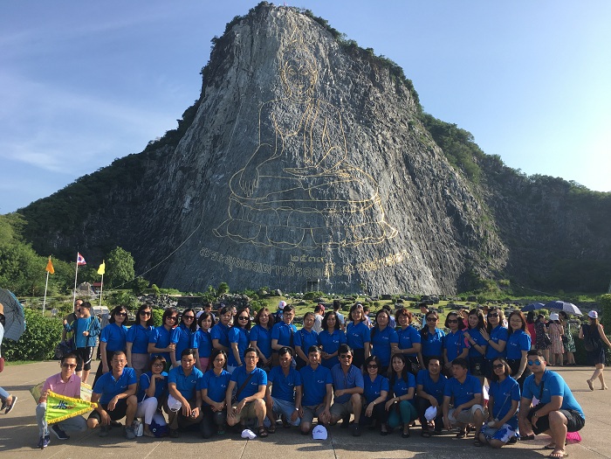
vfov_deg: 48.2
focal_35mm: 29
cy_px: 230
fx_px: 512
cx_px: 306
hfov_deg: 61.7
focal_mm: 4.15
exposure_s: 1/874
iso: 25
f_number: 2.2
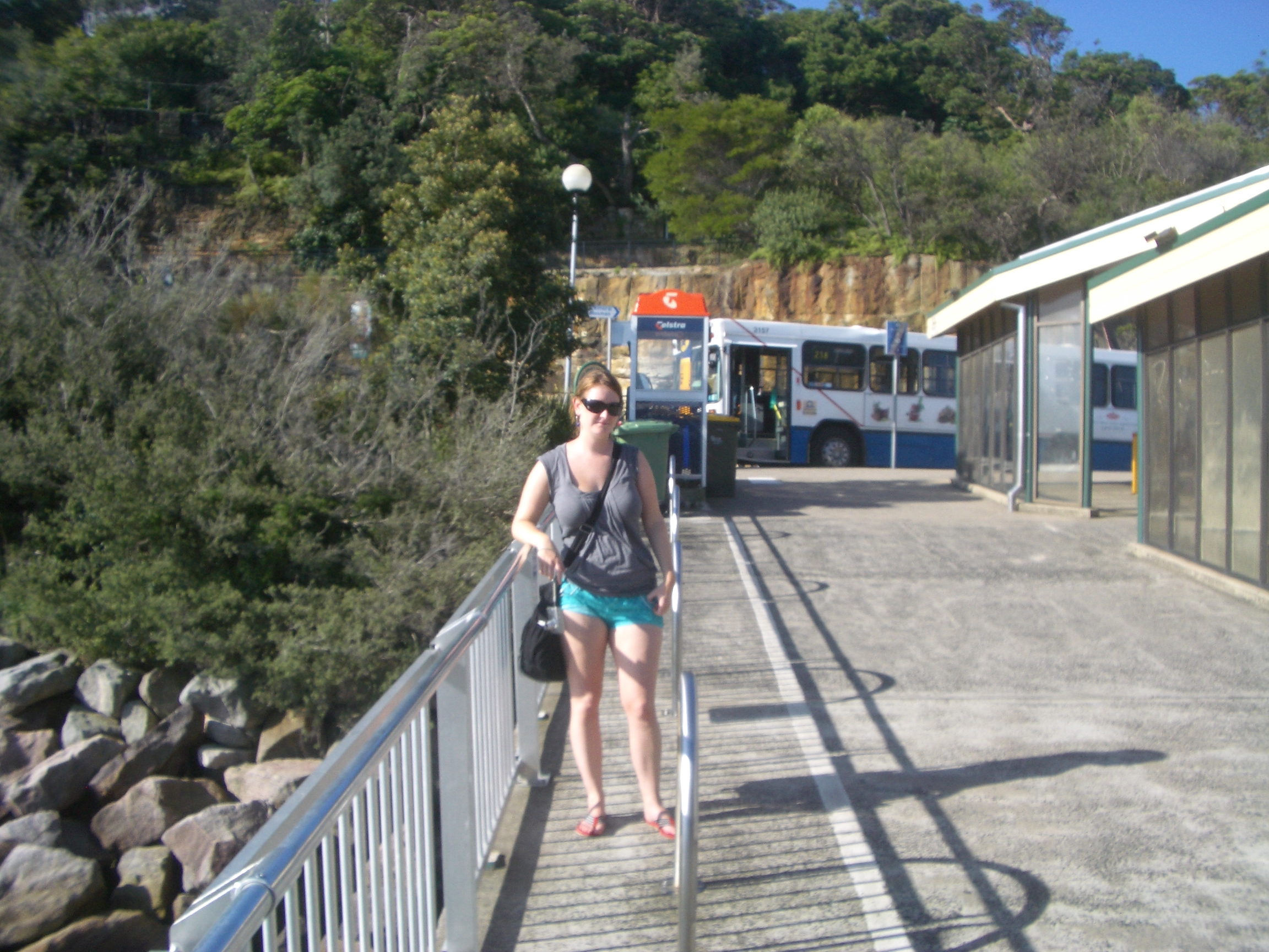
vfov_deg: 40.7
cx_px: 634
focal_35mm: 35
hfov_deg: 52.6
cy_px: 476
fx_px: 1283
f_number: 4.3
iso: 50
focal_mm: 5.8
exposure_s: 1/320
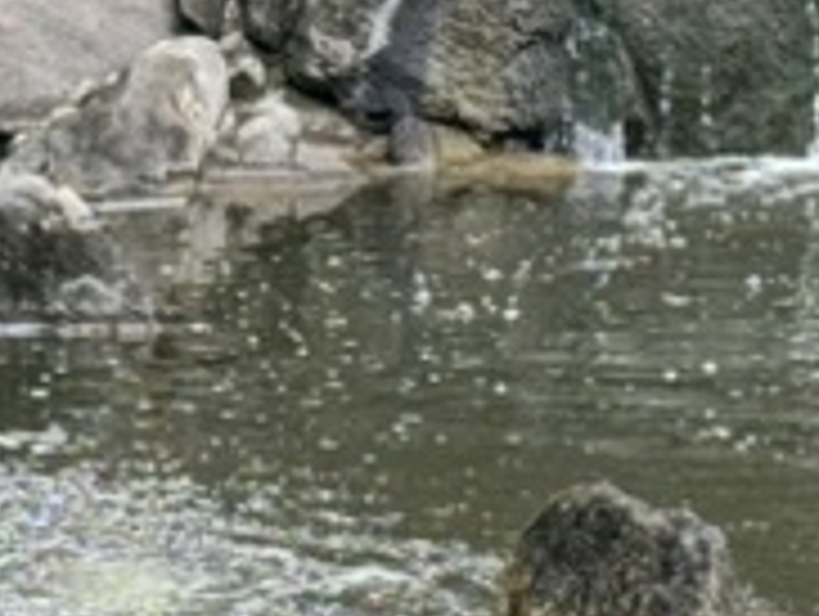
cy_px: 598
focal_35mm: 270
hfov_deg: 7.3
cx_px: -45
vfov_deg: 5.5
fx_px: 6397
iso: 80
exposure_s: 1/123
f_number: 1.78
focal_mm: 6.76
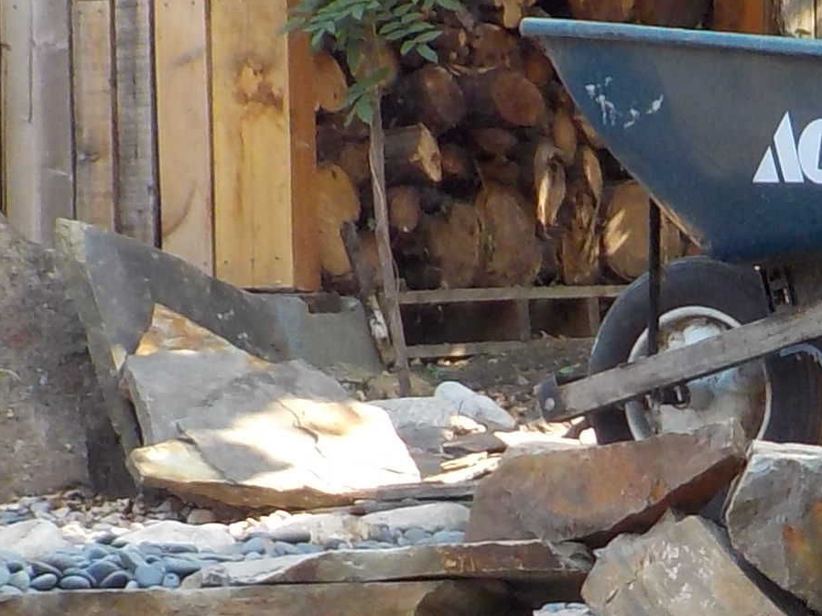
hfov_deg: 14.0
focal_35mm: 139
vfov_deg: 10.5
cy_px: 671
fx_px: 3300
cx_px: 766
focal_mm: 4.1
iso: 125
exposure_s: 1/125
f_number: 3.3
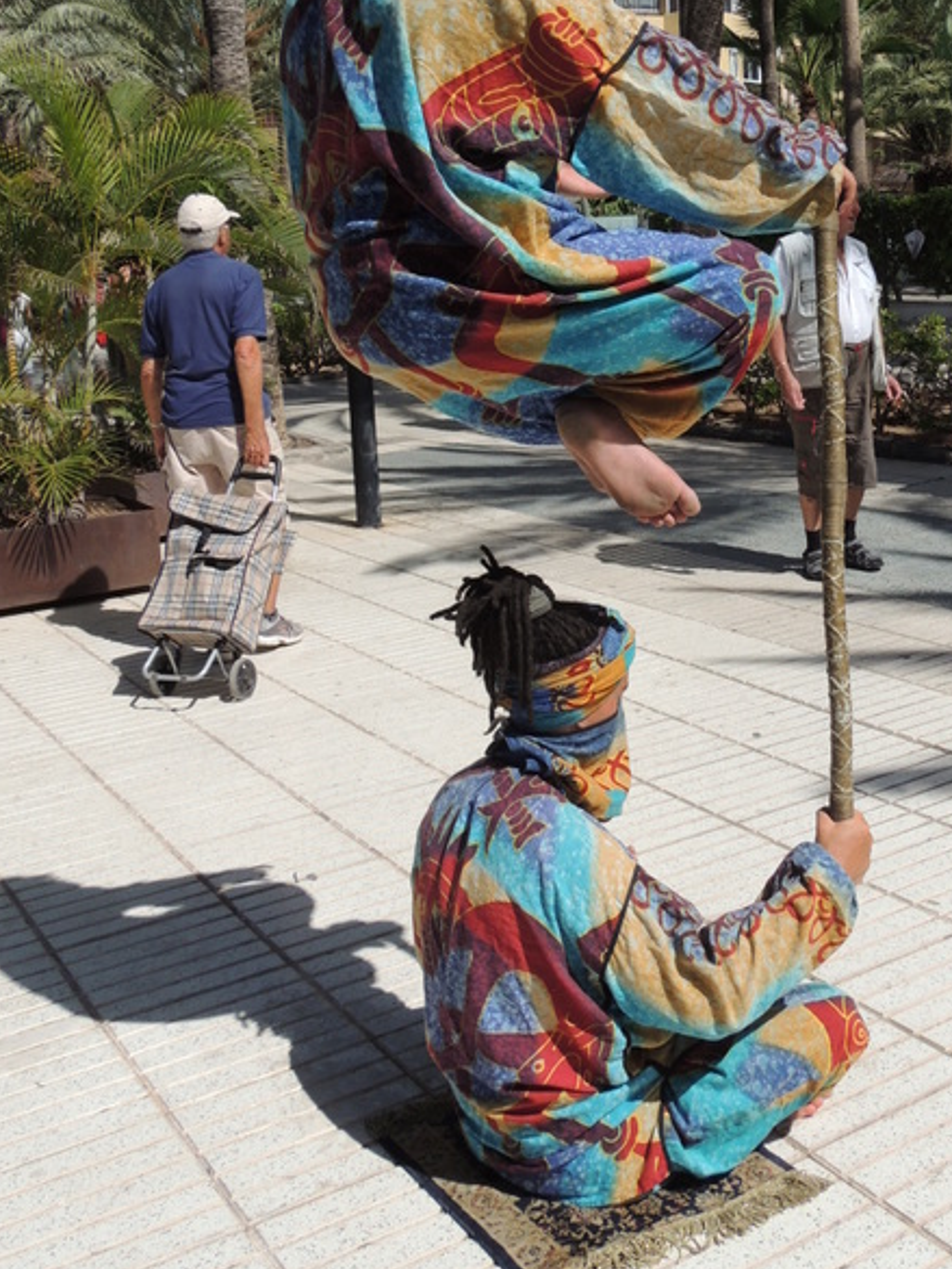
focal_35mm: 41
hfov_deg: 34.9
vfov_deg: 45.2
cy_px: 447
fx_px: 1503
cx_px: 625
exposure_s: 1/1250
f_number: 3.5
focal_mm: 5.3
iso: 100
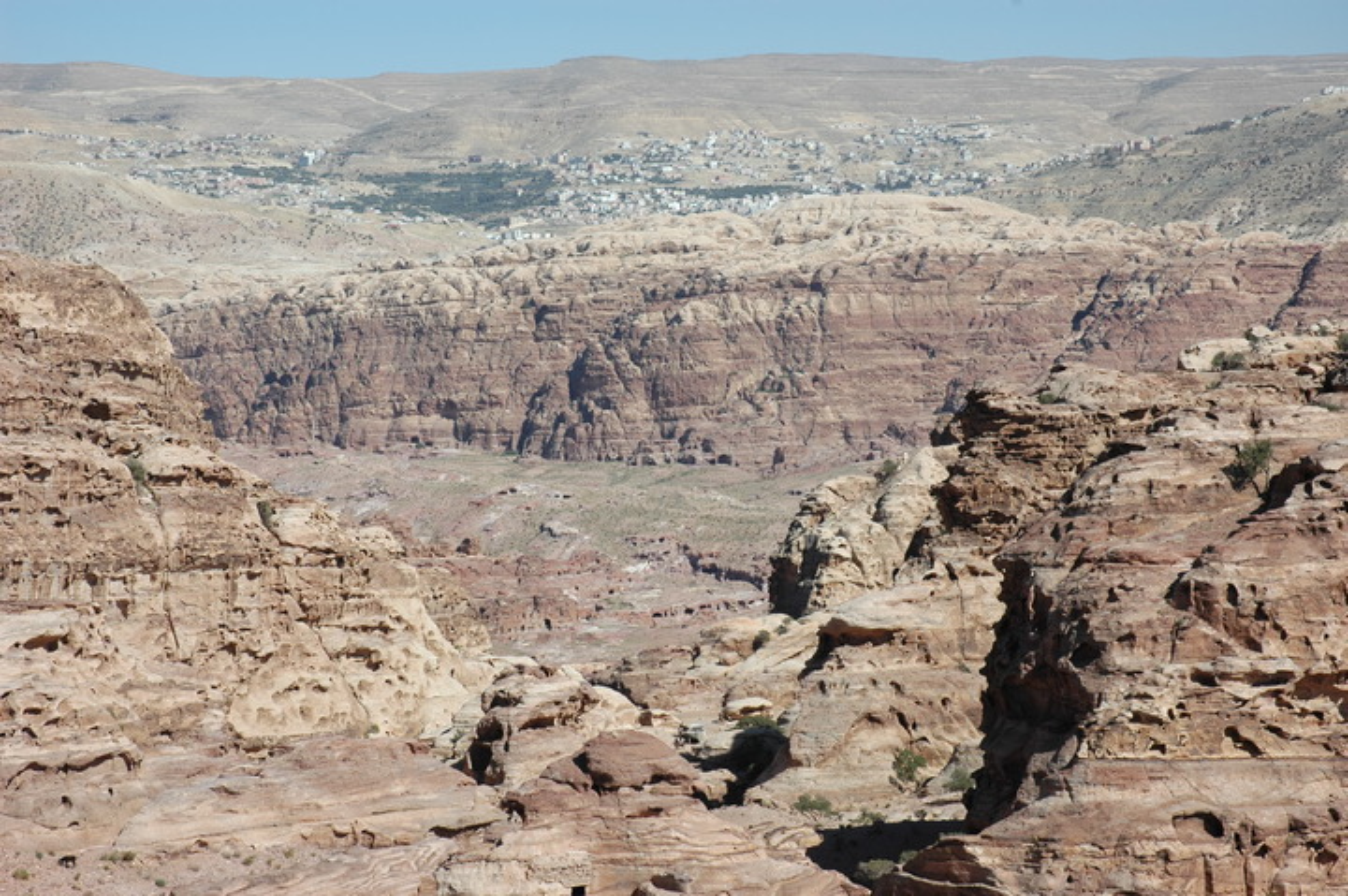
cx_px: 674
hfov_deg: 27.0
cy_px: 448
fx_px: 2806
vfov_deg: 18.2
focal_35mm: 75
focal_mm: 50
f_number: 10
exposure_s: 1/400
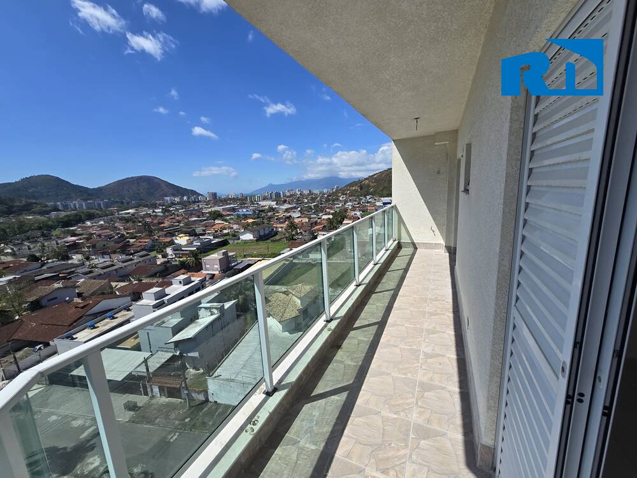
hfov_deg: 106.2
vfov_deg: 89.9
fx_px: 239
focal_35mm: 13
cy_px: 239
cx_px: 318
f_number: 2.2
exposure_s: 1/3177
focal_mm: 2.2
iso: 50
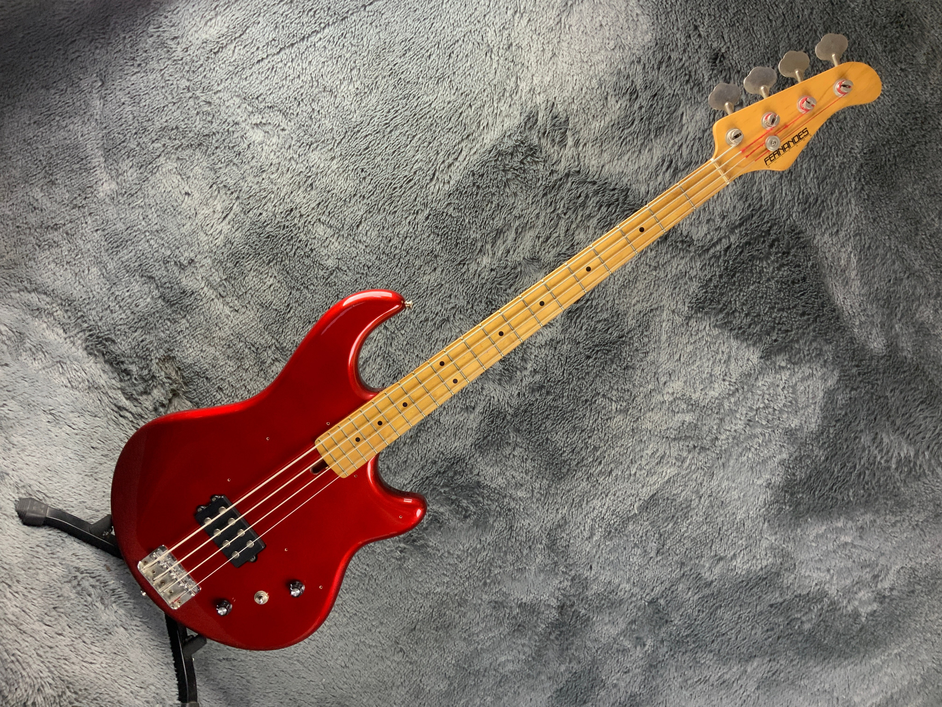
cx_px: 471
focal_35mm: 29
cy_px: 354
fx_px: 789
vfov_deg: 48.2
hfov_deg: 61.7
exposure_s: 1/60
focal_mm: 3
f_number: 1.8
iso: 125
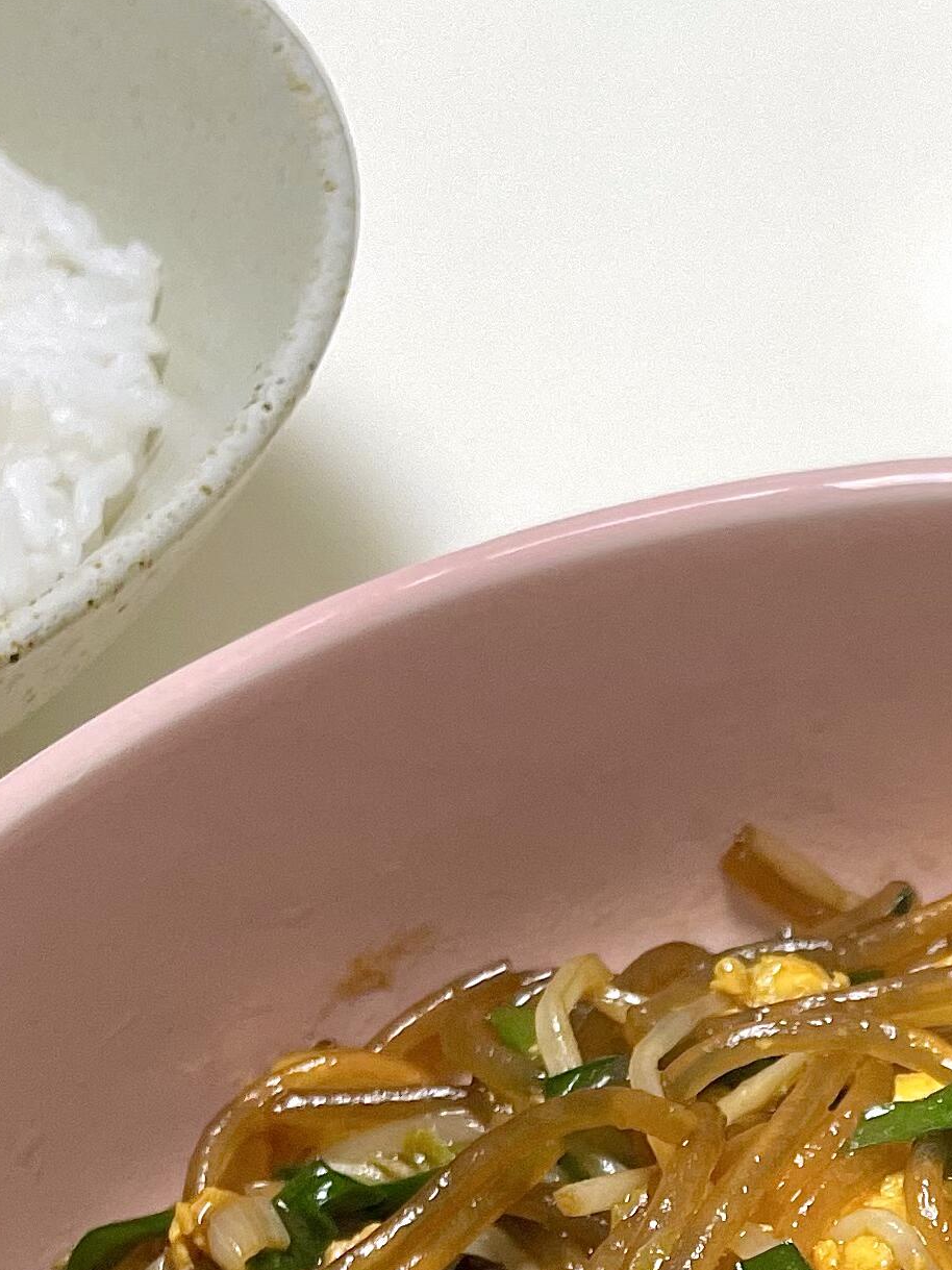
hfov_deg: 16.6
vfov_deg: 21.7
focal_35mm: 86
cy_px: 1352
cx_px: 1064
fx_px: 3154
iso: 80
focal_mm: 4.2
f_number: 1.6
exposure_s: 1/100
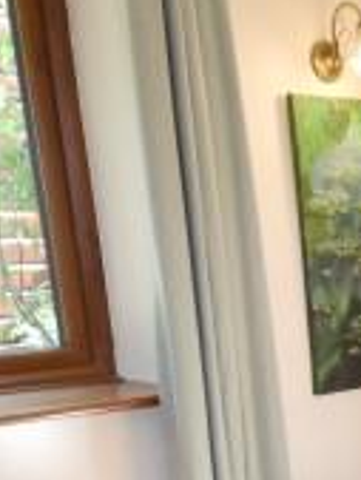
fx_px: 1208
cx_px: 765
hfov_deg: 13.9
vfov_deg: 20.4
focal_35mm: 87
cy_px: 635
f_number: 4.5
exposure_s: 1/80
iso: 400
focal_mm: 10
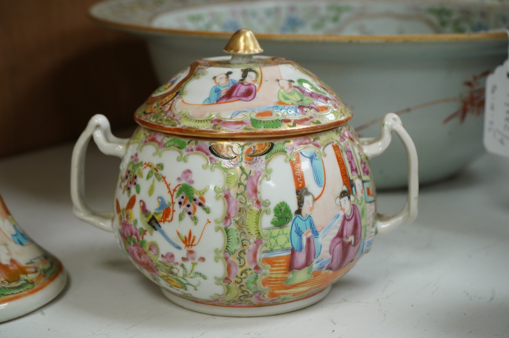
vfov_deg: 19.4
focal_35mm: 70
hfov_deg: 28.9
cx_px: 254
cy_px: 169
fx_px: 989
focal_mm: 70
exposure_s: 1/100
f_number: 9
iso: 2500
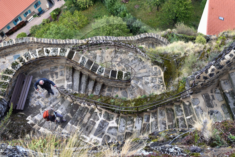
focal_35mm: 45
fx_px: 294
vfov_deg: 29.9
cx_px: 118
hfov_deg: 43.6
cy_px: 78
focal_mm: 45
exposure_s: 1/80
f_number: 9
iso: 400
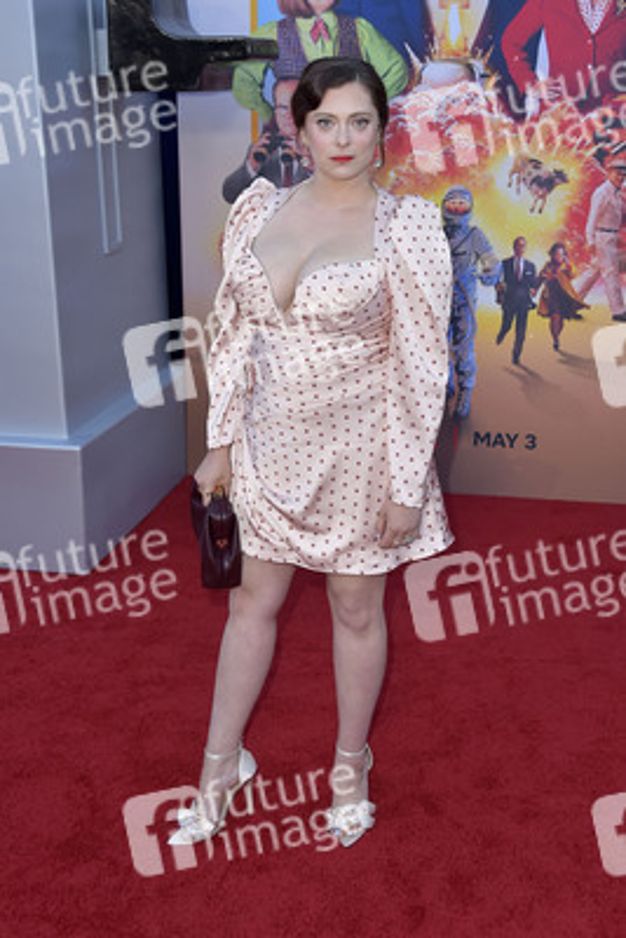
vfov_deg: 53.1
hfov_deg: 36.9
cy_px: 469
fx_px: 938
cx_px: 313
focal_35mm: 36
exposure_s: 1/250
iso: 400
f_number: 6.3
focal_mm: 36
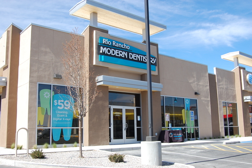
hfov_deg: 49.6
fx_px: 273
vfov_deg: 34.1
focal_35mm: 39
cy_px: 84
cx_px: 126
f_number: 8
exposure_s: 1/250
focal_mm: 26
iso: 200
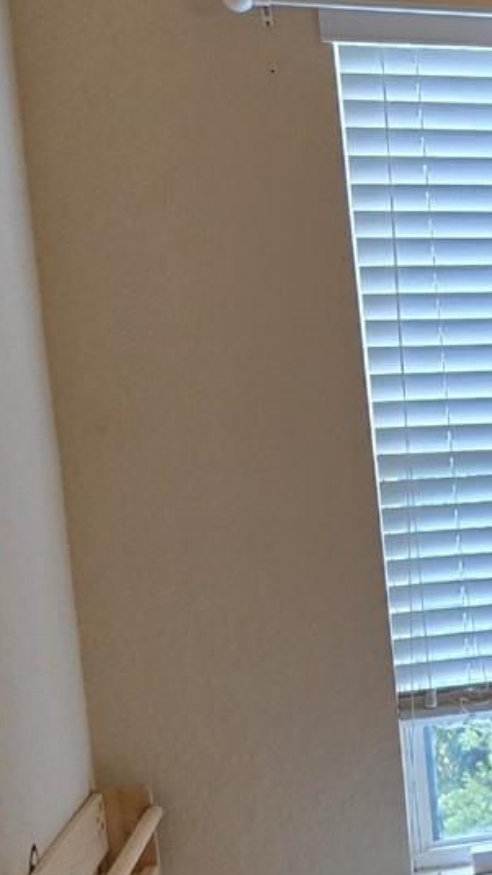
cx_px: 1182
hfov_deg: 12.6
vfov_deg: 28.1
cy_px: 558
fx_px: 1739
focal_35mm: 75
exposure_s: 1/120
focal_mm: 5.4
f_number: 1.8
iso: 400
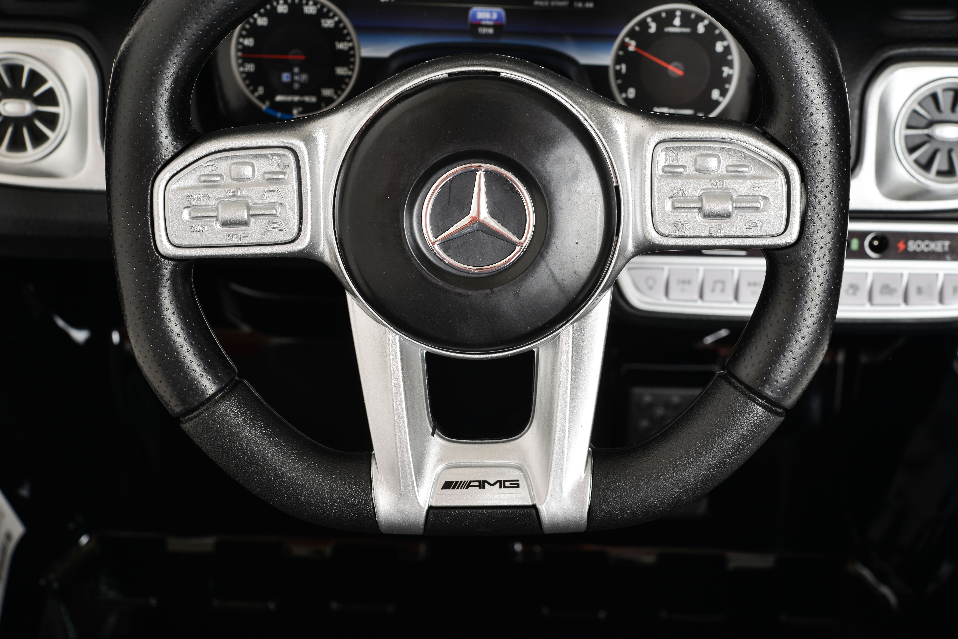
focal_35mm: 60
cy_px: 320
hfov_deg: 33.4
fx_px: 1597
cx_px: 479
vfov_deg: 22.6
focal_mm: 60
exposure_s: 1/60
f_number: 13
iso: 100
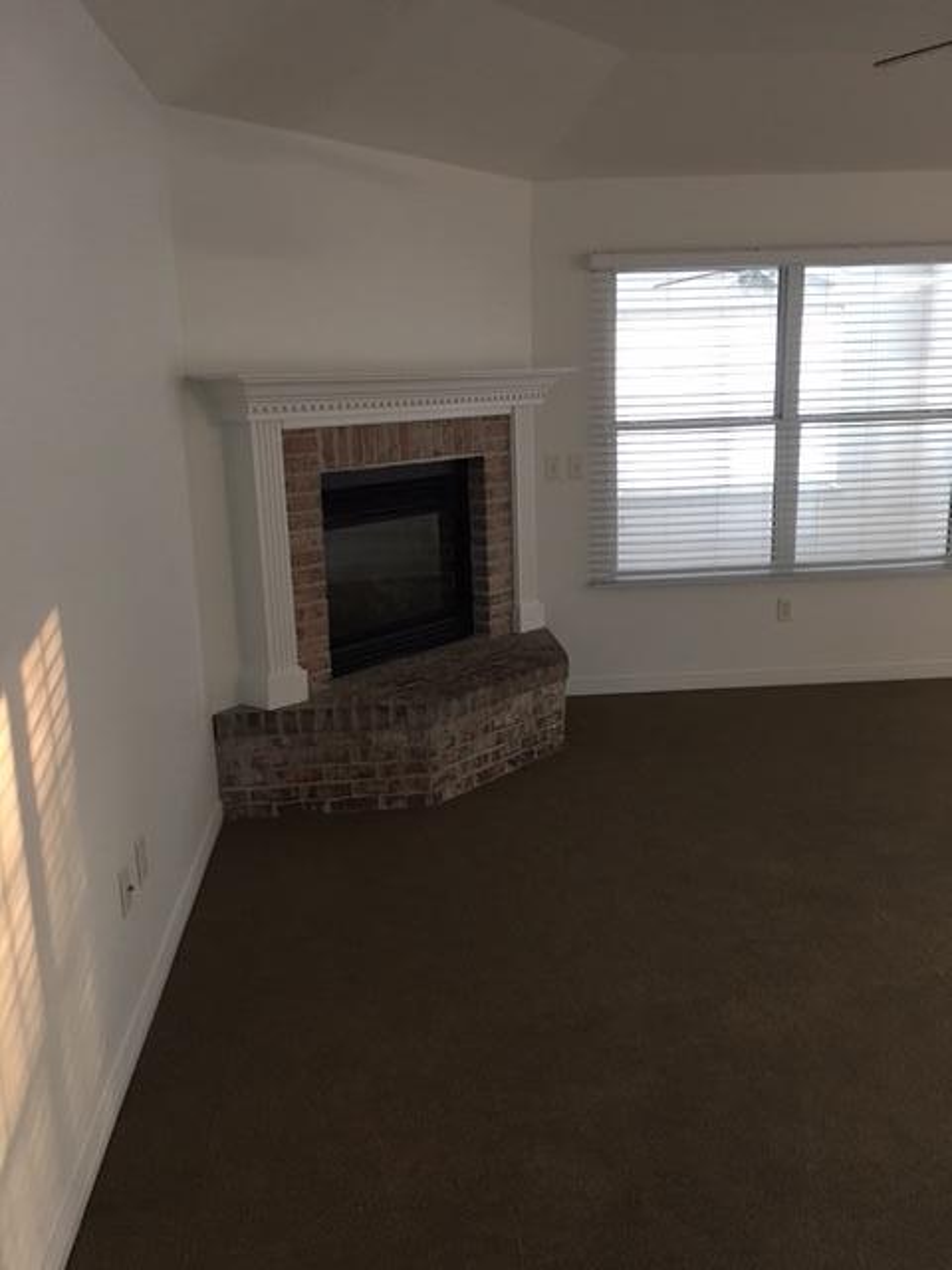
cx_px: 476
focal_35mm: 29
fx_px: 1063
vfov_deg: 61.7
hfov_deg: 48.2
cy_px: 635
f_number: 2.2
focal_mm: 4.15
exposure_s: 1/10
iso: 100
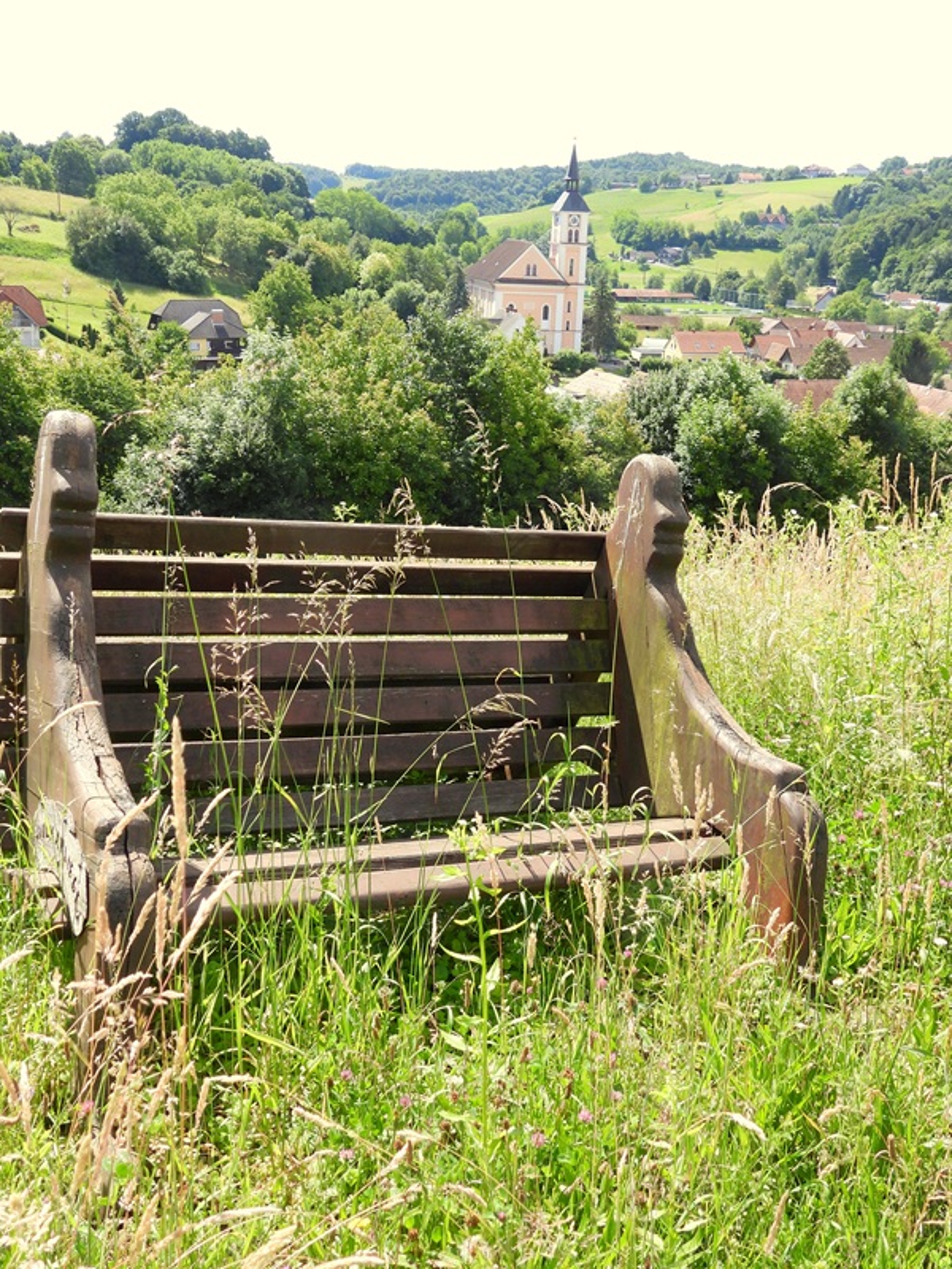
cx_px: 476
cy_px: 634
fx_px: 1467
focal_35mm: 40
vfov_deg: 46.8
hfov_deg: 36.0
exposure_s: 1/500
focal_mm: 7.1
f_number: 3.2
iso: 100
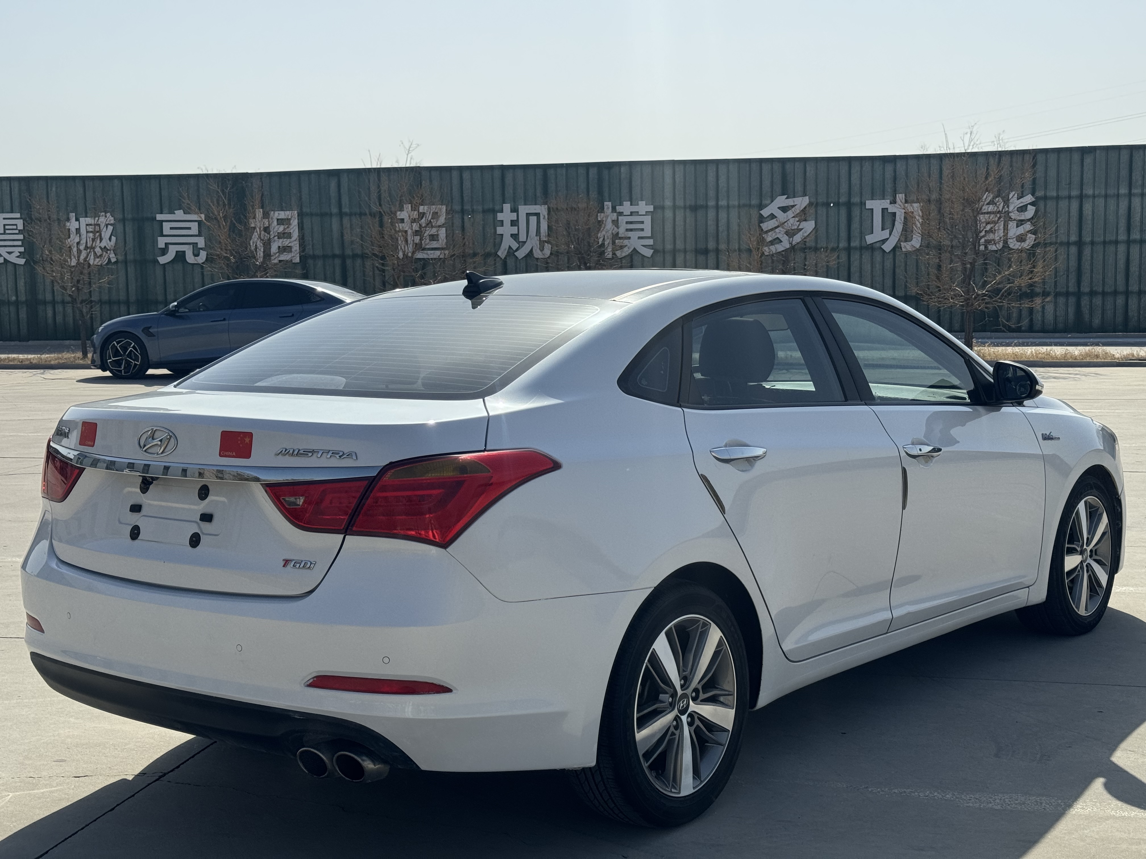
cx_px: 573
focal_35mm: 48
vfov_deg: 30.3
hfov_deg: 39.7
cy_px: 430
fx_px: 1589
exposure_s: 1/6410
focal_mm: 6.76
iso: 64
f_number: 1.78
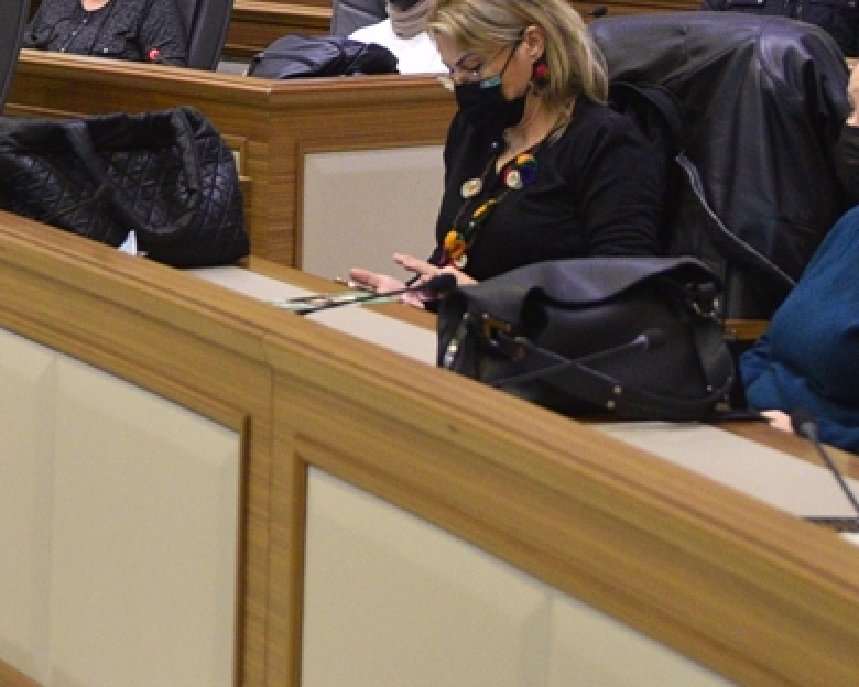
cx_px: -248
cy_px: -3
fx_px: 3864
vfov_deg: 10.1
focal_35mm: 152
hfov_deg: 12.3
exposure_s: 1/80
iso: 1000
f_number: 2.8
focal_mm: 35
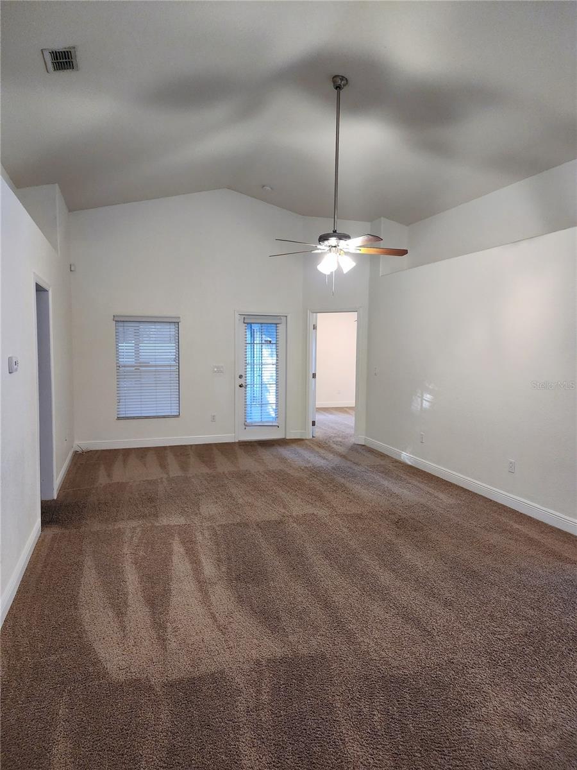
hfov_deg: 58.9
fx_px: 511
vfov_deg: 73.9
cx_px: 288
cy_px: 385
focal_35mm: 23
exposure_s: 1/120
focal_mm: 6.4
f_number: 1.8
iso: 1000
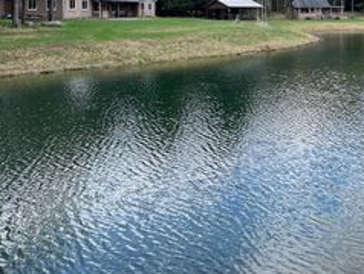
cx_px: 221
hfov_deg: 40.2
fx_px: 495
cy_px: 36
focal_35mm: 47
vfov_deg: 29.8
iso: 50
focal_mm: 5.7
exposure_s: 1/1511
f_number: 1.5
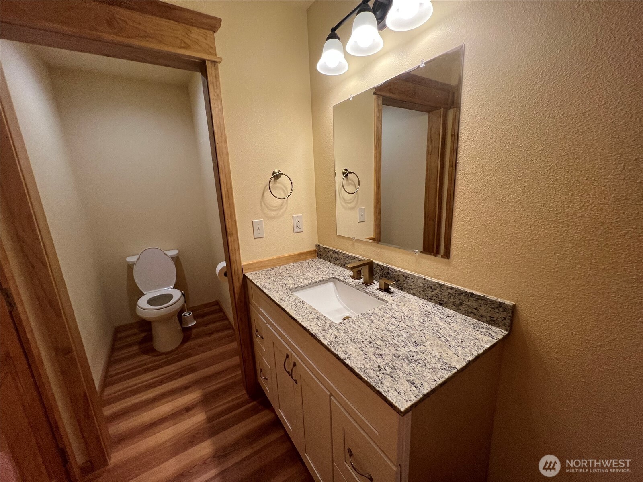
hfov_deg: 106.2
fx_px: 241
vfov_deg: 89.9
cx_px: 322
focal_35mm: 13
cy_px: 241
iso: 100
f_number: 1.8
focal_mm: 1.57
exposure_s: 1/120
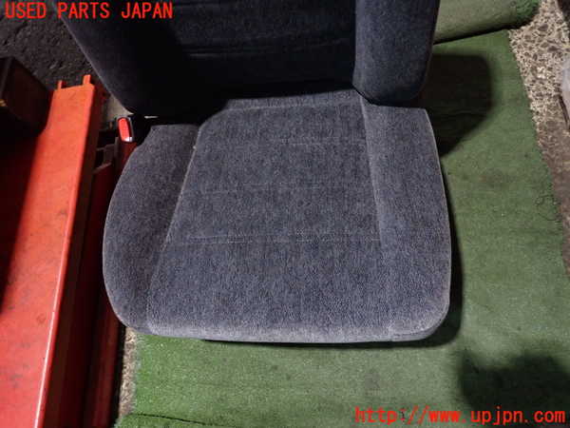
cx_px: 285
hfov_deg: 69.4
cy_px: 214
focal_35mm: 25
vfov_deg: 54.9
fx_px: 412
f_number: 2
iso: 500
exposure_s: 1/30
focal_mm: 4.5
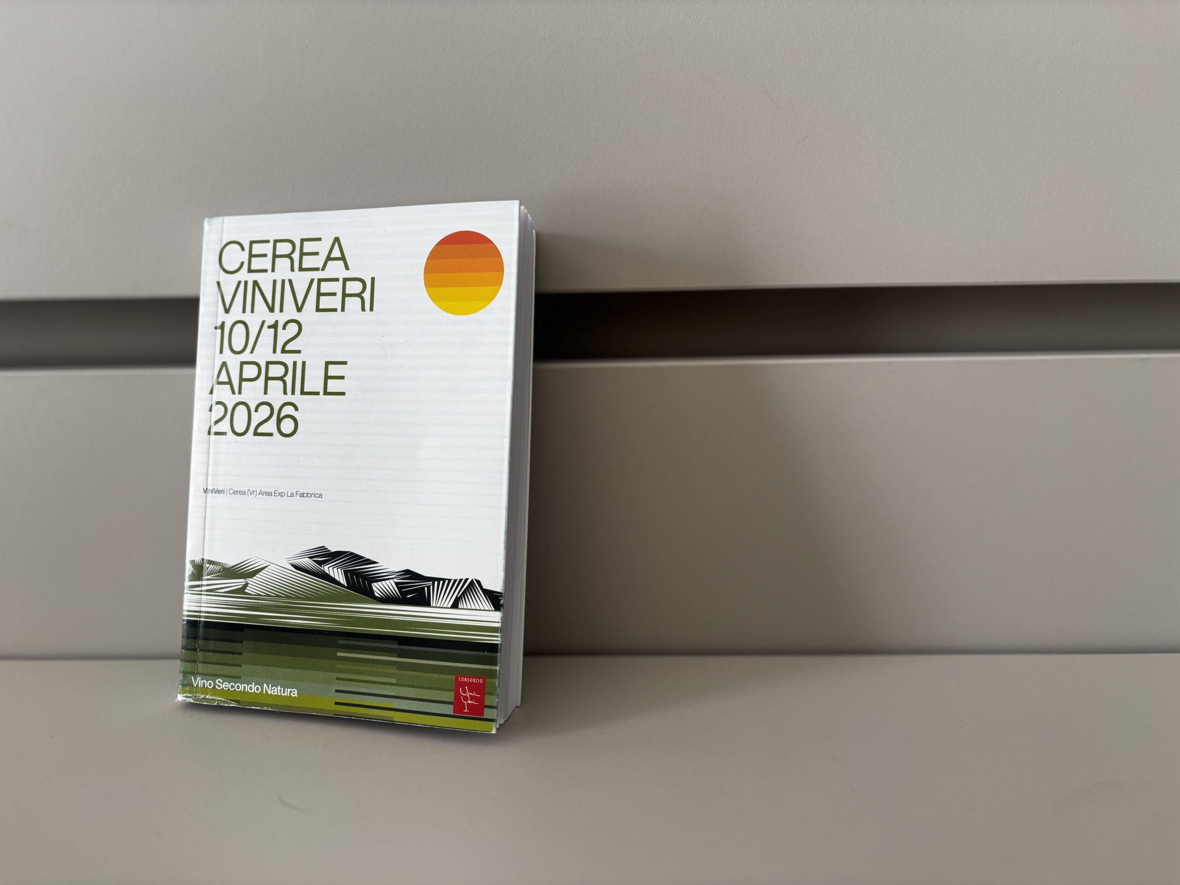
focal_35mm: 26
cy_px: 442
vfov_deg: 53.1
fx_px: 886
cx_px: 590
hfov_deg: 67.3
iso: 80
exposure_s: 1/121
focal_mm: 5.96
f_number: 1.6
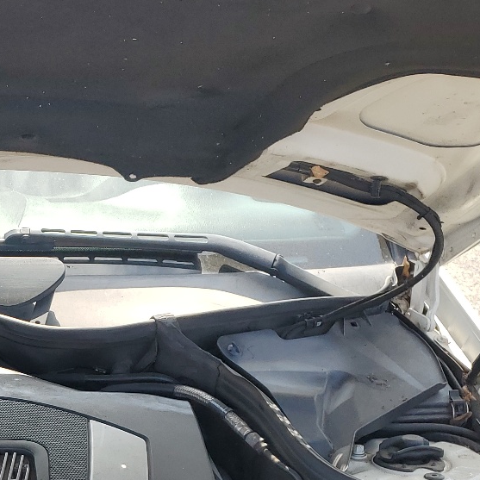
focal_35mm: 66
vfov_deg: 24.9
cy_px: 475
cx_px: -59
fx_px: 1035
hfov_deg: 24.2
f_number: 1.5
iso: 50
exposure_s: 1/833
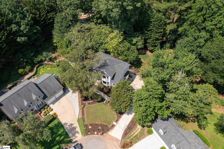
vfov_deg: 46.4
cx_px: 112
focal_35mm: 28
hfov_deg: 65.5
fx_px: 174
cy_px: 74
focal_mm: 10.26
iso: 100
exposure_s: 1/200
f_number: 3.5
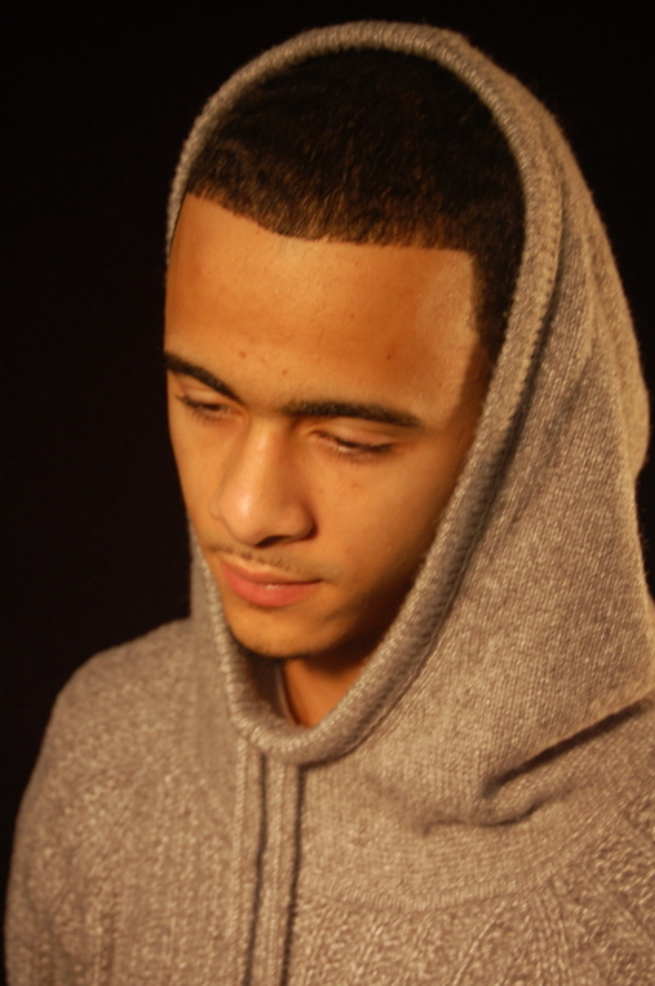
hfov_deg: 18.1
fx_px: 2052
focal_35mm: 75
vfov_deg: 27.0
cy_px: 493
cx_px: 328
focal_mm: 50
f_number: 5.6
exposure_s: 1/40
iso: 400
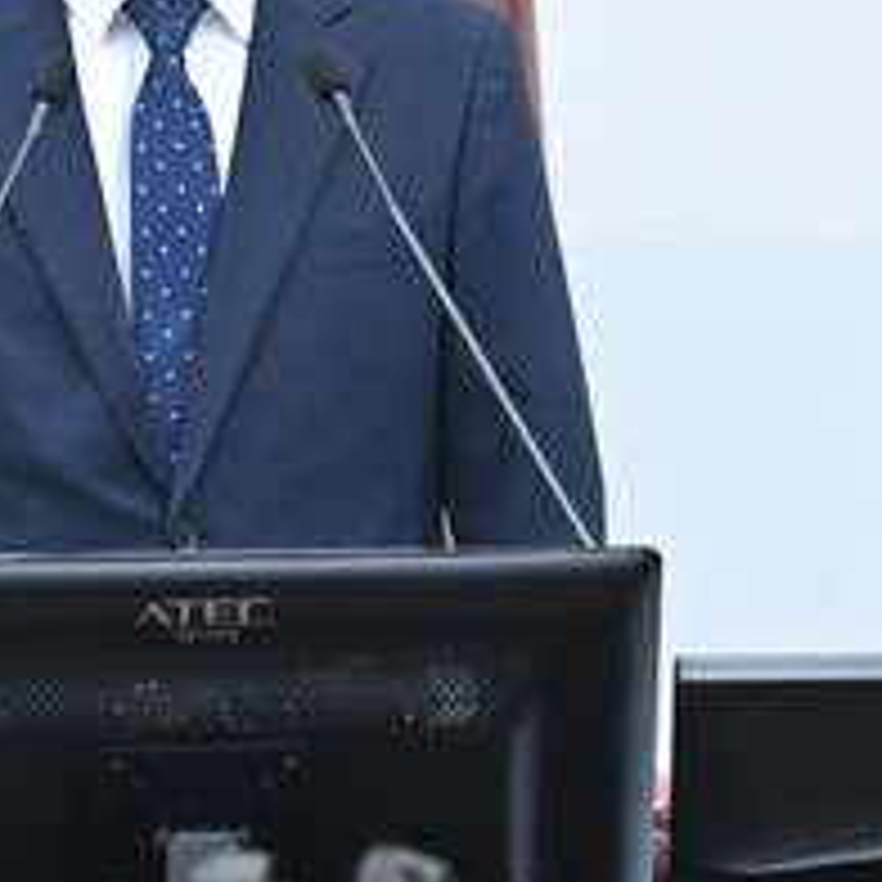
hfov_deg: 2.2
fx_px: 22485
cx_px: 189
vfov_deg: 2.2
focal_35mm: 780
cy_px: 140
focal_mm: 200
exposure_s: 1/200
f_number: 3.5
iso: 2000
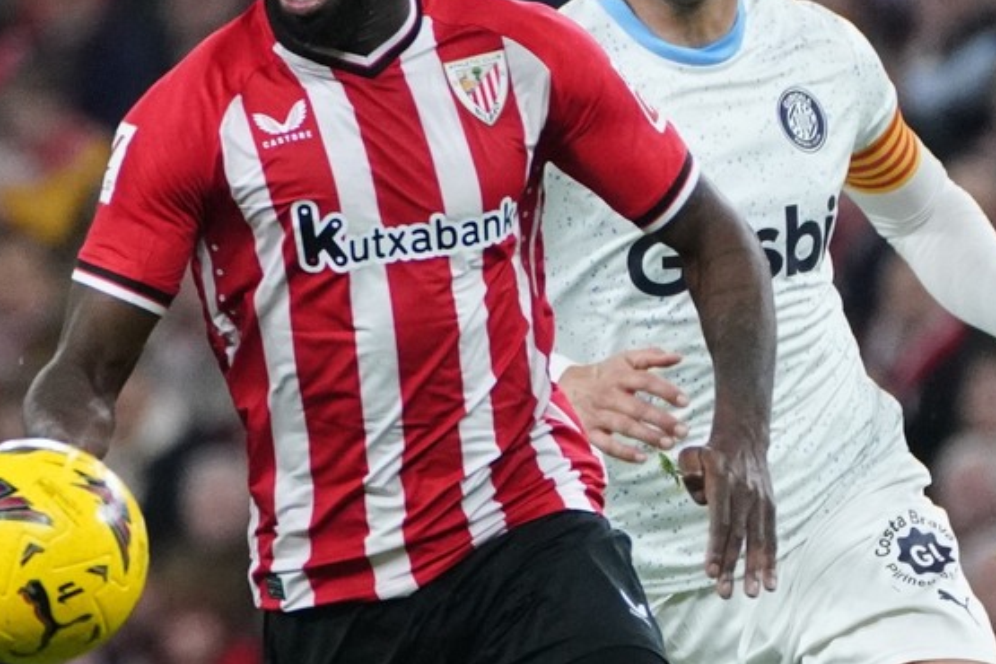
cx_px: 734
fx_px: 31897
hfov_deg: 1.8
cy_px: 560
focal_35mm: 1153
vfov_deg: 1.2
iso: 8000
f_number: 5.6
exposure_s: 1/1000
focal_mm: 400
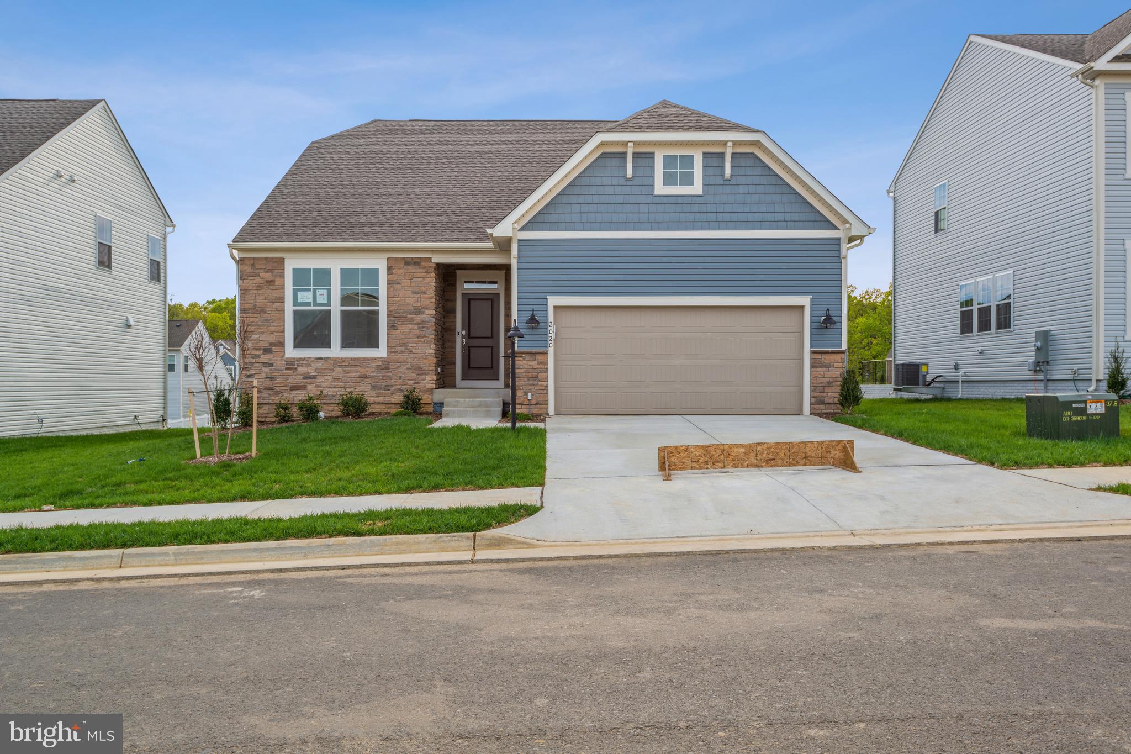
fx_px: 911
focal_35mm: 29
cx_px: 566
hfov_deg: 63.7
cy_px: 377
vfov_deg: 45.0
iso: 200
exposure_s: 1/250
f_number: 8
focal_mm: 29
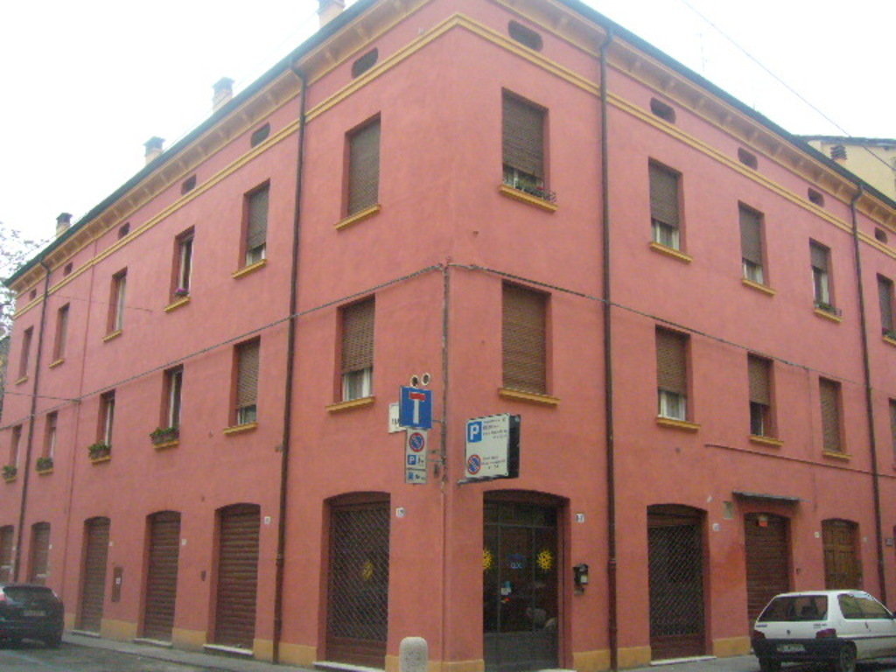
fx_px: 906
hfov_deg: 52.6
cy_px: 336
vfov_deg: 40.7
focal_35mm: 35
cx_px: 448
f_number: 5.6
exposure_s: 1/250
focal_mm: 5.8
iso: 400
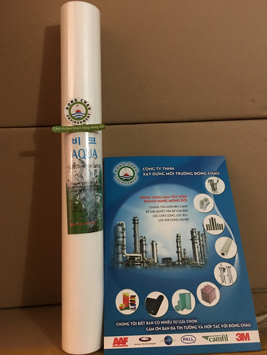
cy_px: 178
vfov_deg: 61.7
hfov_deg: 48.2
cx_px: 134
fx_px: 298
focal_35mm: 29
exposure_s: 1/8
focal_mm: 4.15
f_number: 2.2
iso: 160
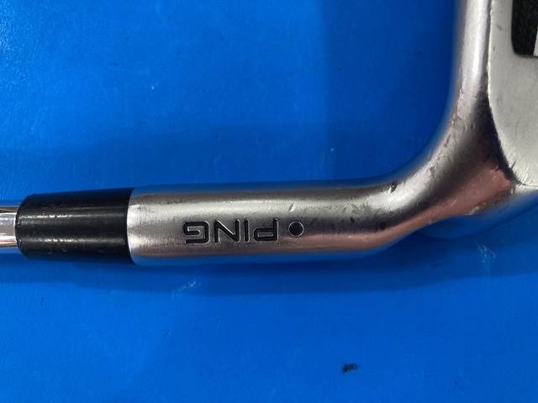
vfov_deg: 49.7
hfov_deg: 63.4
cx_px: 269
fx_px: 435
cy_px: 202
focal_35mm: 28
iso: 80
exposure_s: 1/50
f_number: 1.8
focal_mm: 3.99
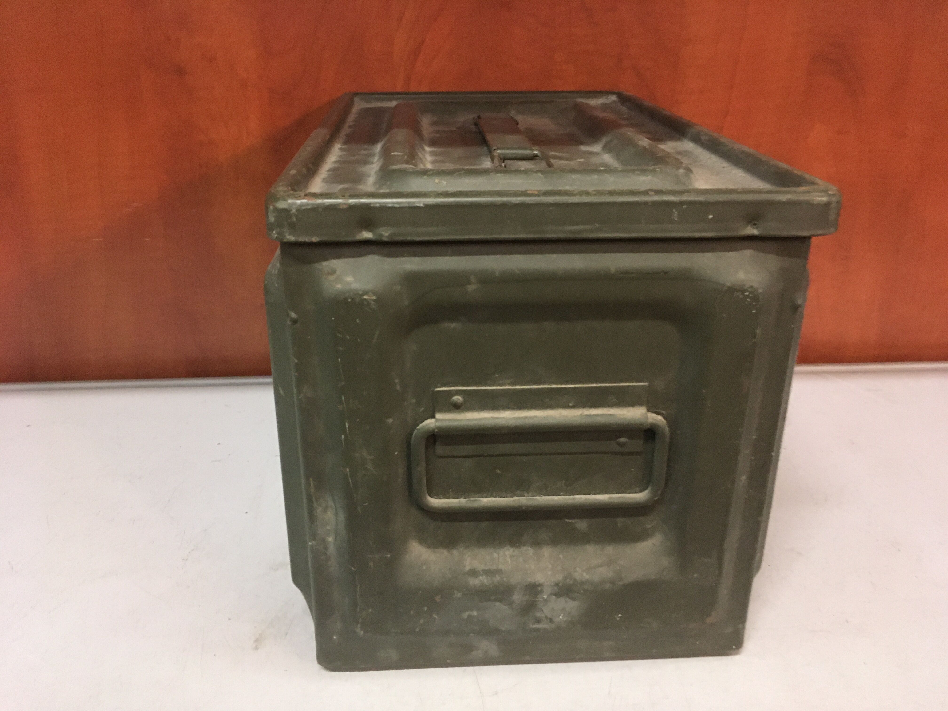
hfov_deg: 61.7
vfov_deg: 48.2
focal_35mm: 29
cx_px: 474
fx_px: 794
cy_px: 356
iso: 200
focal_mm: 4.15
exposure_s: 1/25
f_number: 2.2
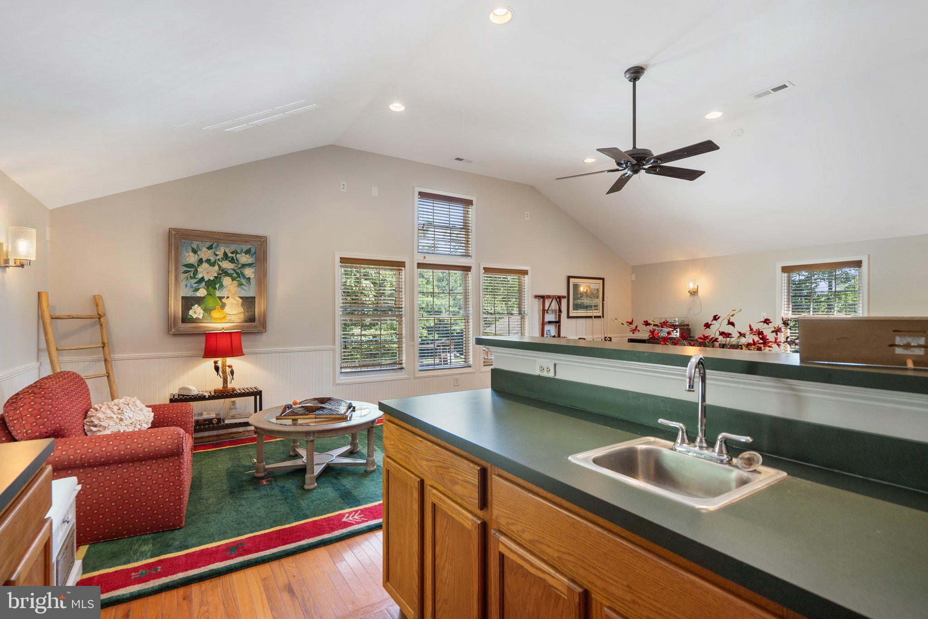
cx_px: 464
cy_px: 310
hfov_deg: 96.7
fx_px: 412
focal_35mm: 16
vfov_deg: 73.7
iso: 500
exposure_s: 1/8
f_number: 8
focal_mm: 16
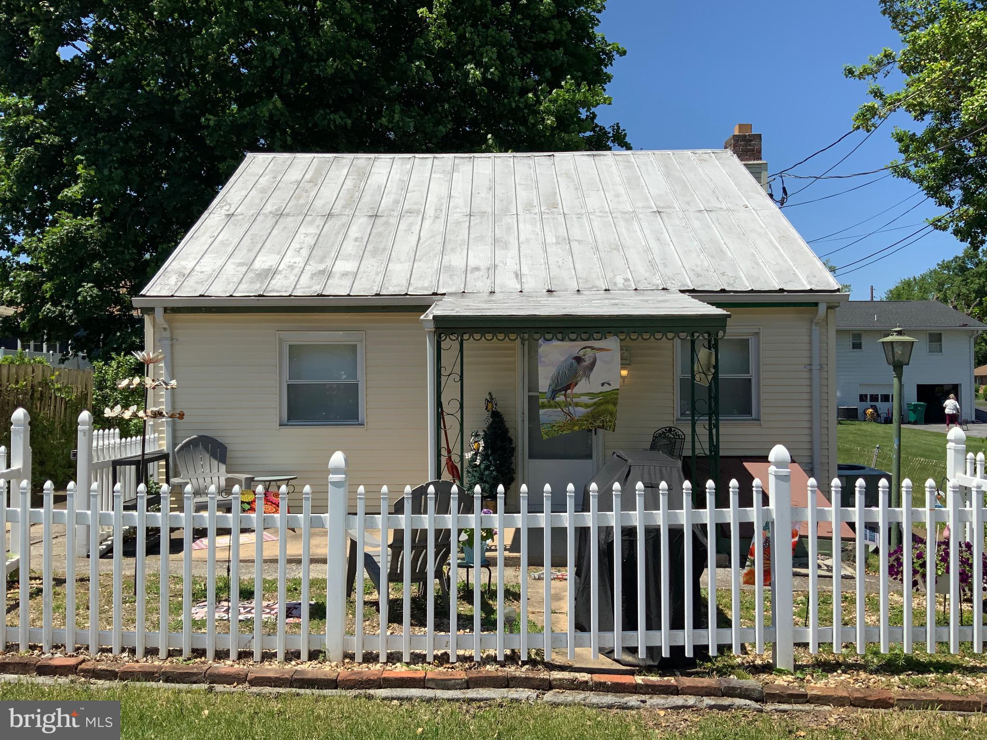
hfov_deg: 61.7
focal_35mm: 29
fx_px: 827
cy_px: 370
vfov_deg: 48.2
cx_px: 494
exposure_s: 1/2667
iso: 20
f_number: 1.8
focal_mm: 3
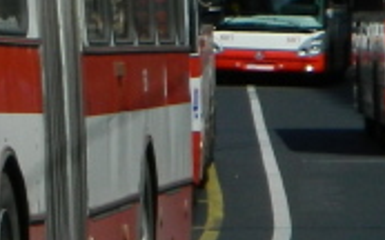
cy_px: -184
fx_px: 5538
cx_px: -652
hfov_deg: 3.9
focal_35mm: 528
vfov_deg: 2.5
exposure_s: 1/1000
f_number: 4.2
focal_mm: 15.1
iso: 80
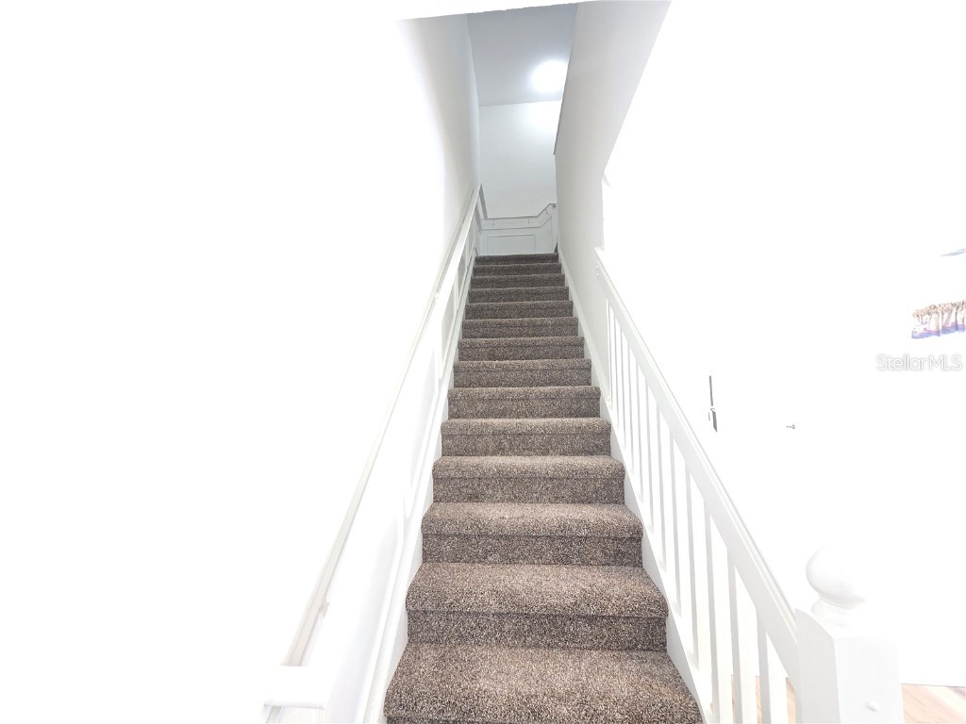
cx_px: 483
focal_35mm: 13
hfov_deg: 106.2
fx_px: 363
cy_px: 362
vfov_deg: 89.9
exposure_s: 1/53
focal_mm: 2.2
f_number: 2.2
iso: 400
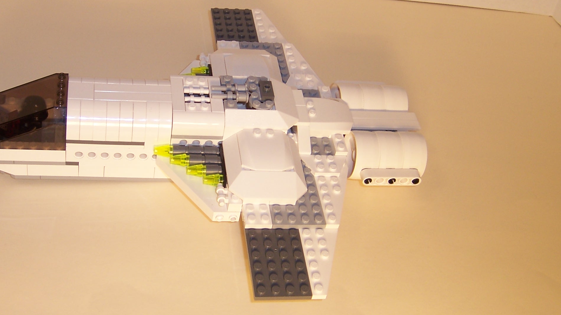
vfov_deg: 22.6
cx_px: 243
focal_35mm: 53
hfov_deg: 39.1
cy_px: 128
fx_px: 788
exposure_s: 1/400
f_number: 2.8
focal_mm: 6.2
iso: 80
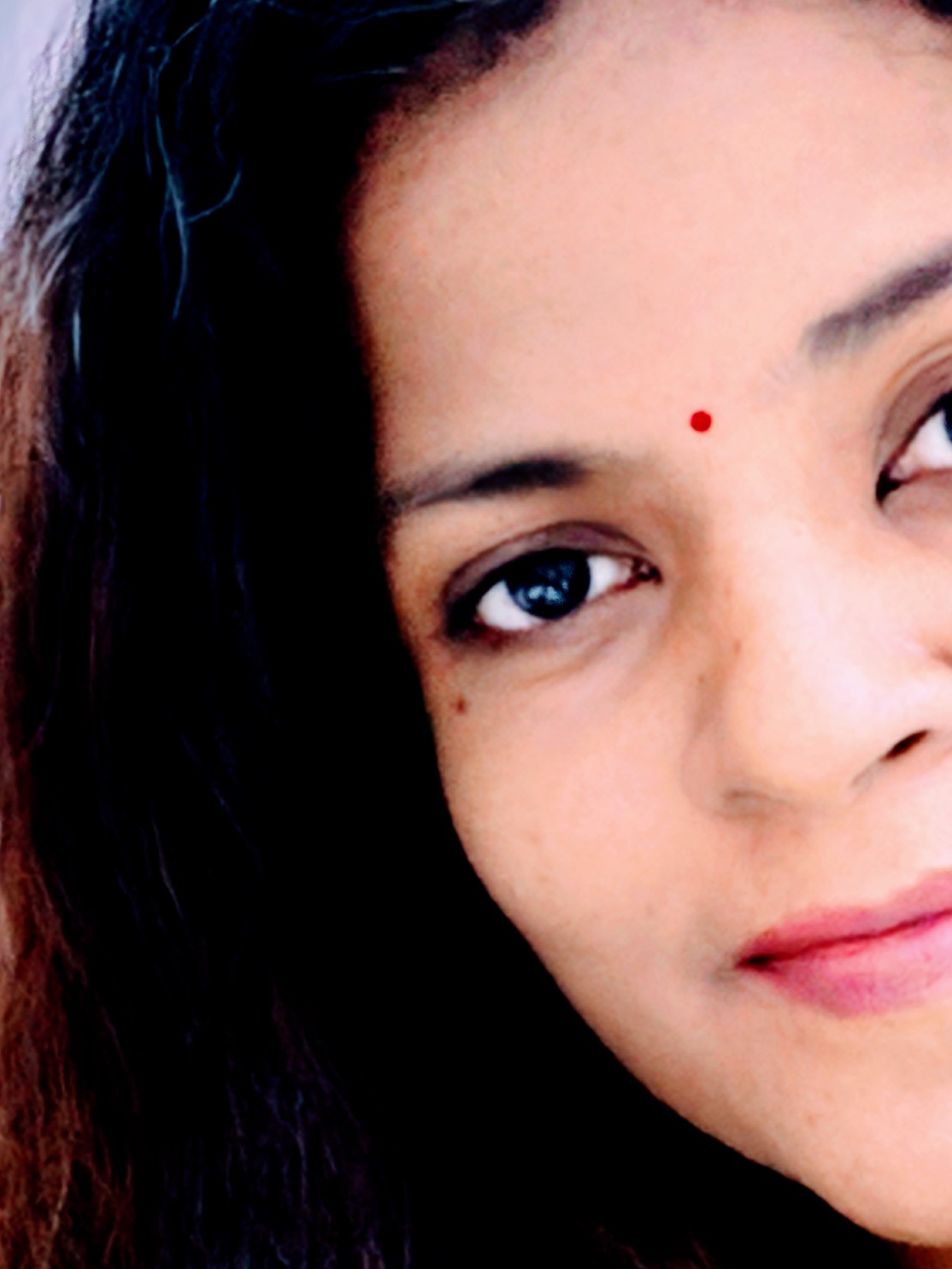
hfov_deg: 25.0
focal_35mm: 57
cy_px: 895
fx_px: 2090
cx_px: 822
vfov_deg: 33.3
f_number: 2.2
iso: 404
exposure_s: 1/16.7
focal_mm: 2.74
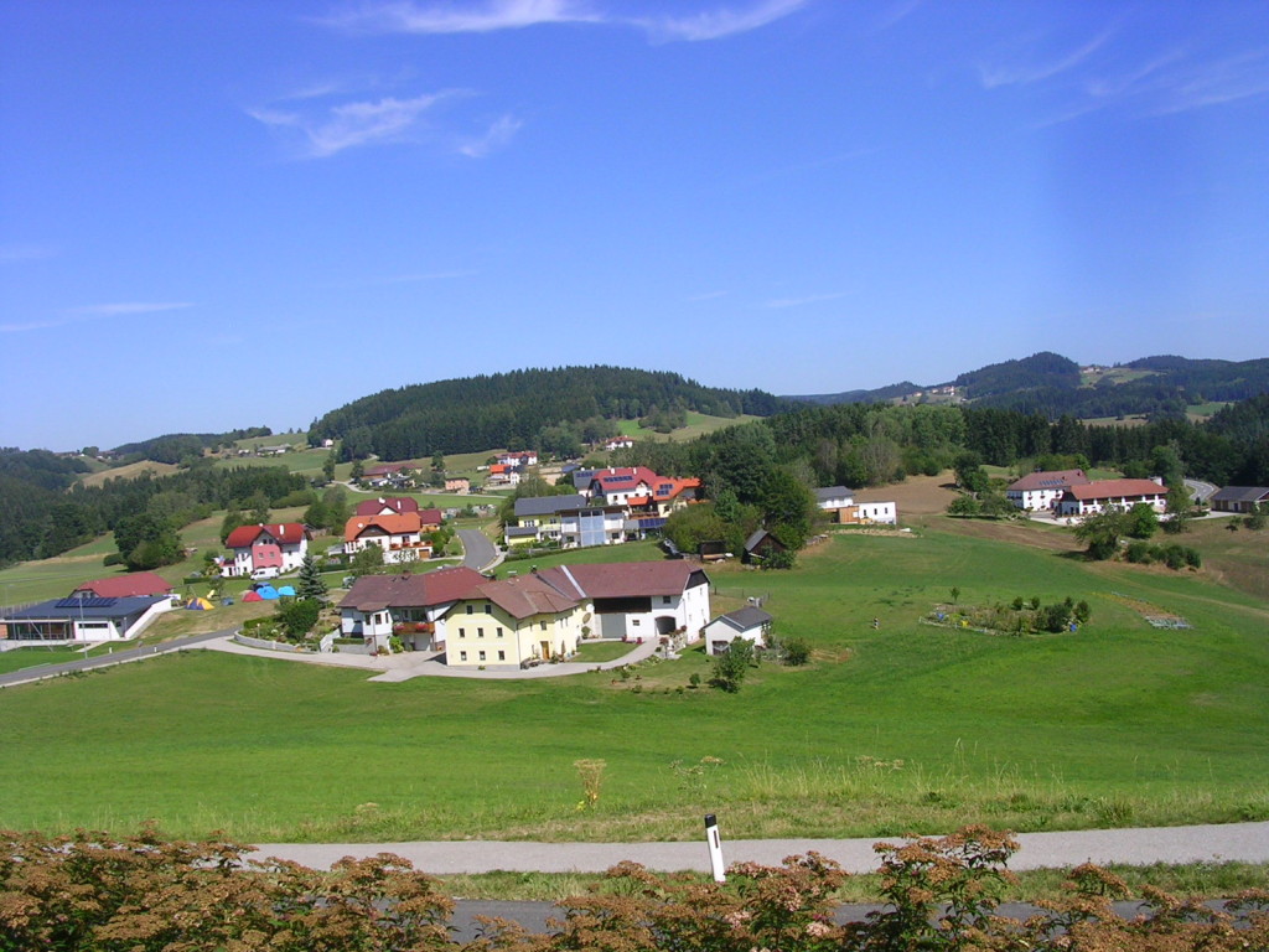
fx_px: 1393
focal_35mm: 38
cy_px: 476
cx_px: 634
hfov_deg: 49.0
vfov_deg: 37.7
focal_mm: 5.8
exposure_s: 1/360
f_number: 5.6
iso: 50
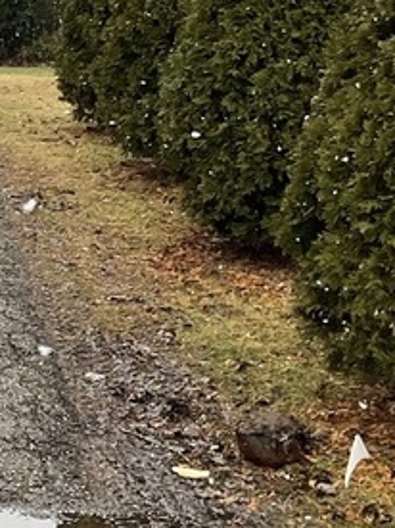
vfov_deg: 17.0
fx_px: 1736
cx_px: -228
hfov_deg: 12.3
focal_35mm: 114
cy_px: 48
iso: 16
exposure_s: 1/226
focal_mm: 3
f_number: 1.8
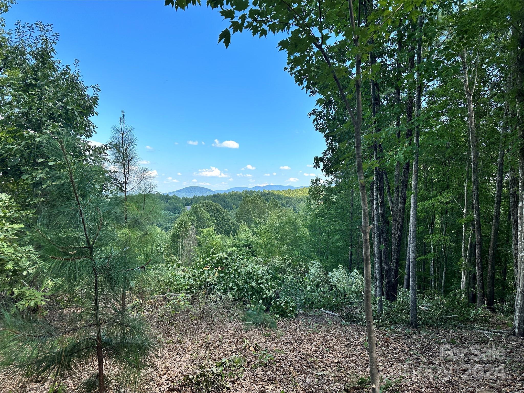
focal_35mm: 24
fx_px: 363
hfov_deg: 71.6
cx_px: 262
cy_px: 196
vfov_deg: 56.8
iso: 80
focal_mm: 6.86
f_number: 1.78
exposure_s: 1/1949
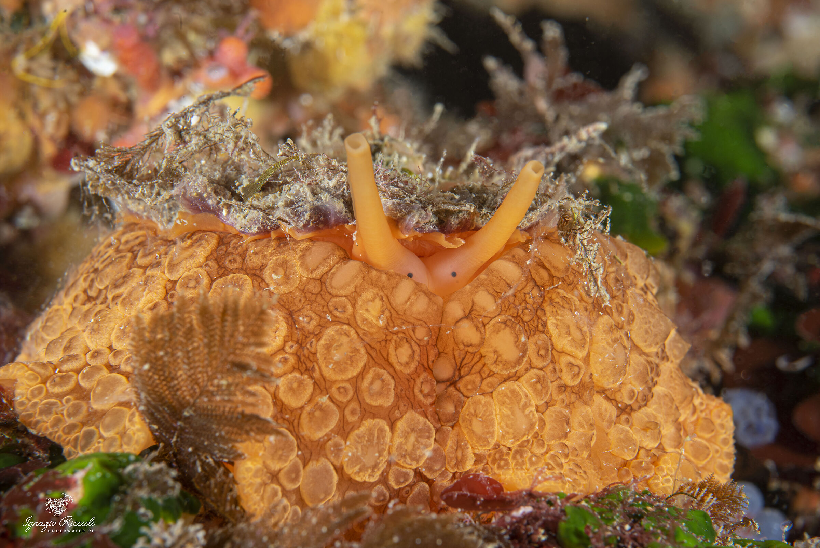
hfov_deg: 33.4
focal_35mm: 60
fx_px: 1367
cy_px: 274
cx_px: 410
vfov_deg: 22.6
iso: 200
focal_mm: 60
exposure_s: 1/125
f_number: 25
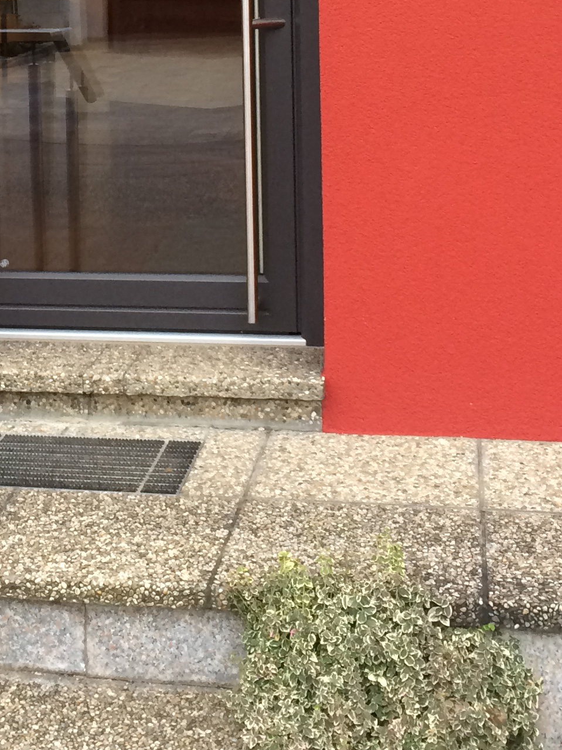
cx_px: 127
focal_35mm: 74
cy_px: 35
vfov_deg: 25.3
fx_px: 1602
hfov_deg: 19.7
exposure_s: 1/30
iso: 64
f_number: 2.2
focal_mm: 4.15
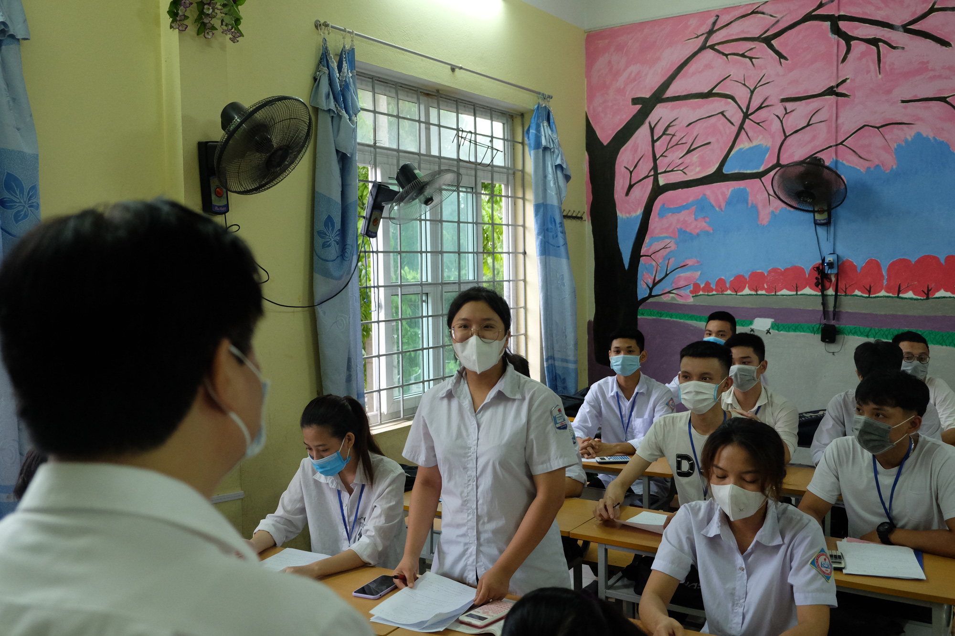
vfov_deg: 42.3
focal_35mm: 31
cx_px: 478
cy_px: 318
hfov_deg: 60.3
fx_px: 822
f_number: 3.2
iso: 1600
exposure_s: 1/80
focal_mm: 20.5
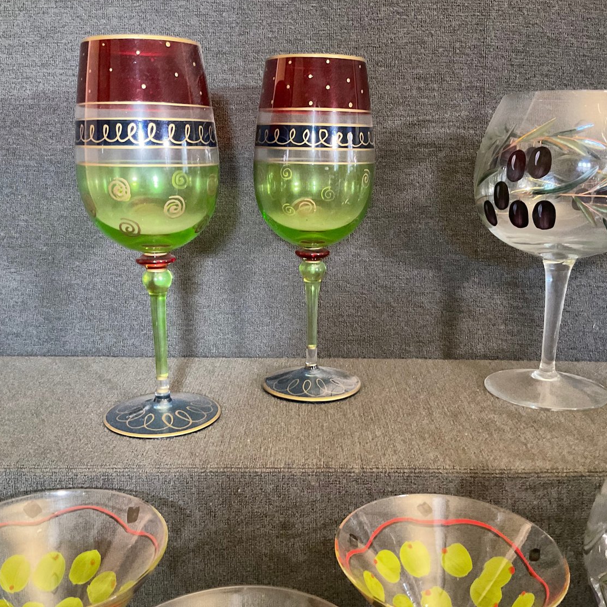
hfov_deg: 47.2
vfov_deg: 47.2
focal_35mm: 35
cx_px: 299
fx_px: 694
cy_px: 304
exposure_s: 1/30
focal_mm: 3
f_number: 1.8
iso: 400
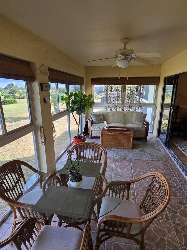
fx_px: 137
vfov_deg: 84.5
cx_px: 92
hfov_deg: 68.7
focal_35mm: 19
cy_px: 135
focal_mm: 2.2
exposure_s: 1/120
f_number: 2.2
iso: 64
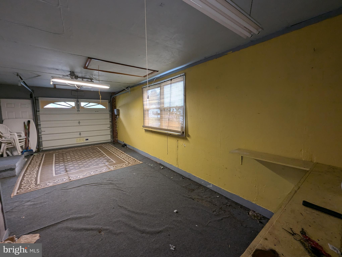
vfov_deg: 90.1
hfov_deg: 106.1
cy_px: 128
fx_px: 129
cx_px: 171
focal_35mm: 13
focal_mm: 1.95
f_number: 2.2
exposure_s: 1/24
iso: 90
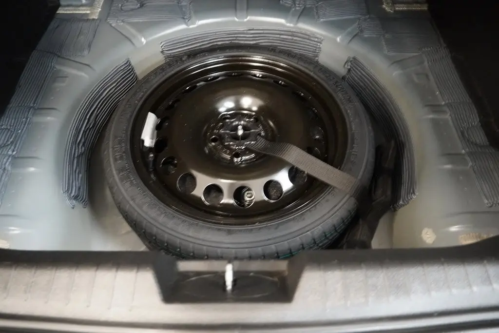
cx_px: 250
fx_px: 374
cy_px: 166
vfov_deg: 47.9
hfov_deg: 67.4
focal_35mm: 27
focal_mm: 18
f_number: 3.5
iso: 6400
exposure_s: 1/20
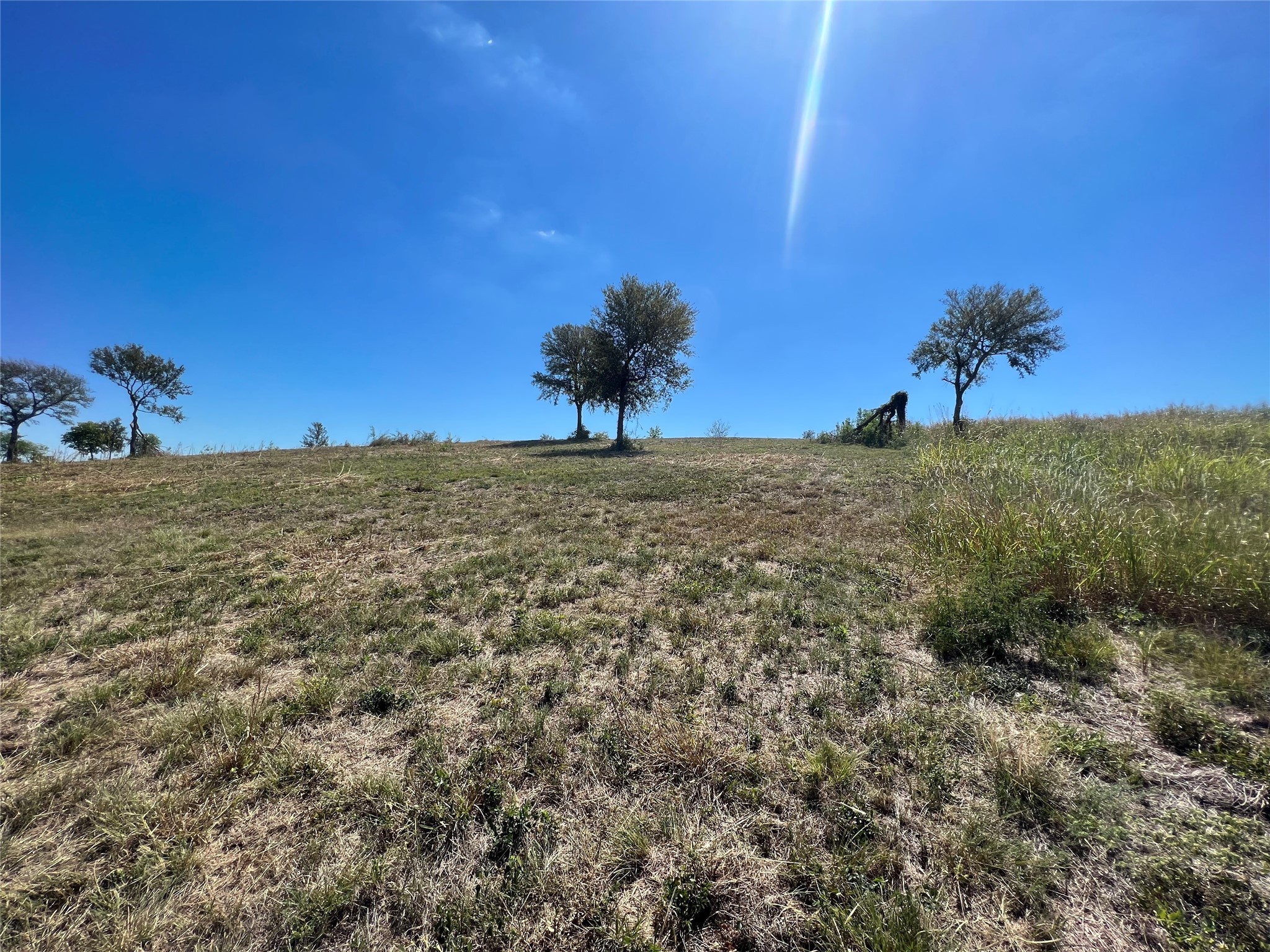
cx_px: 635
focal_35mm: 13
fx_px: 477
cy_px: 476
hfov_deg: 106.2
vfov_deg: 89.9
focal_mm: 1.57
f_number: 1.8
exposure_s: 1/1783
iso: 32
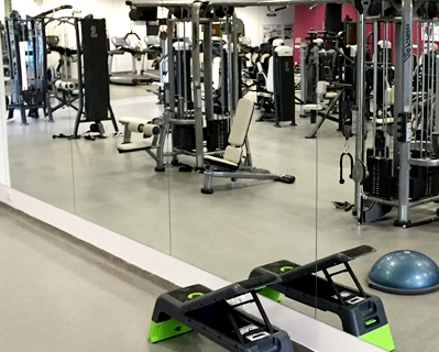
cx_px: 344
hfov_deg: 34.4
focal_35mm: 53
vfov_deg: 28.6
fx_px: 689
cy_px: 152
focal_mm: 4.15
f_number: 2.2
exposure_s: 1/33
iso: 200
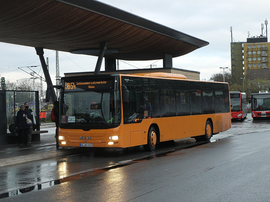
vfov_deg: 19.9
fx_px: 577
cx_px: 135
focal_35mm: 74
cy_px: 101
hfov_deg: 26.3
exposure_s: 1/60
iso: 400
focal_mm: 37
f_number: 5.6
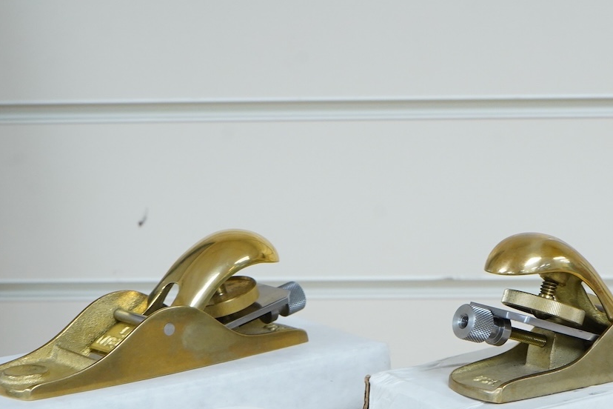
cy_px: 369
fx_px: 1447
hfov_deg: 23.8
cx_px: 414
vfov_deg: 15.9
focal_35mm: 85
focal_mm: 41
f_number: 8
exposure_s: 1/80
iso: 2500
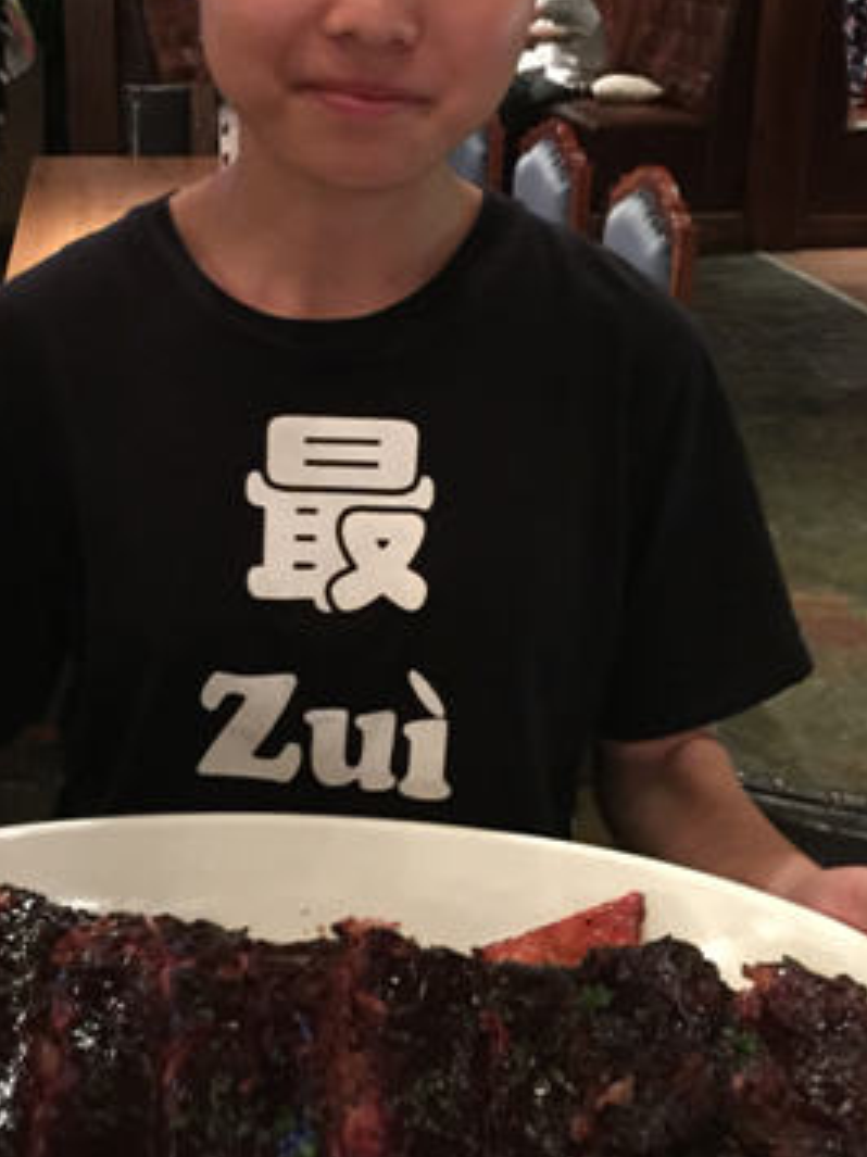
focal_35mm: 49
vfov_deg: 38.6
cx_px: 303
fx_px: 1637
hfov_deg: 29.5
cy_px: 414
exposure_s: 1/4
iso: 200
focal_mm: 4.15
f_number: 2.2
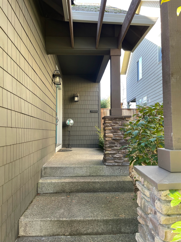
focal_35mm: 26
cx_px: 90
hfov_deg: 53.0
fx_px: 181
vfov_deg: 67.3
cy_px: 121
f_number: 1.6
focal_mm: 4.2
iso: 50
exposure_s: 1/121
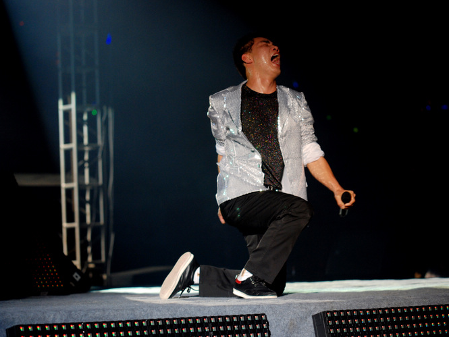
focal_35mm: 114
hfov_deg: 17.3
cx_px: 253
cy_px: 169
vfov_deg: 13.0
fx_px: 1479
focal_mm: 70
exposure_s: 1/200
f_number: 2.8
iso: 400
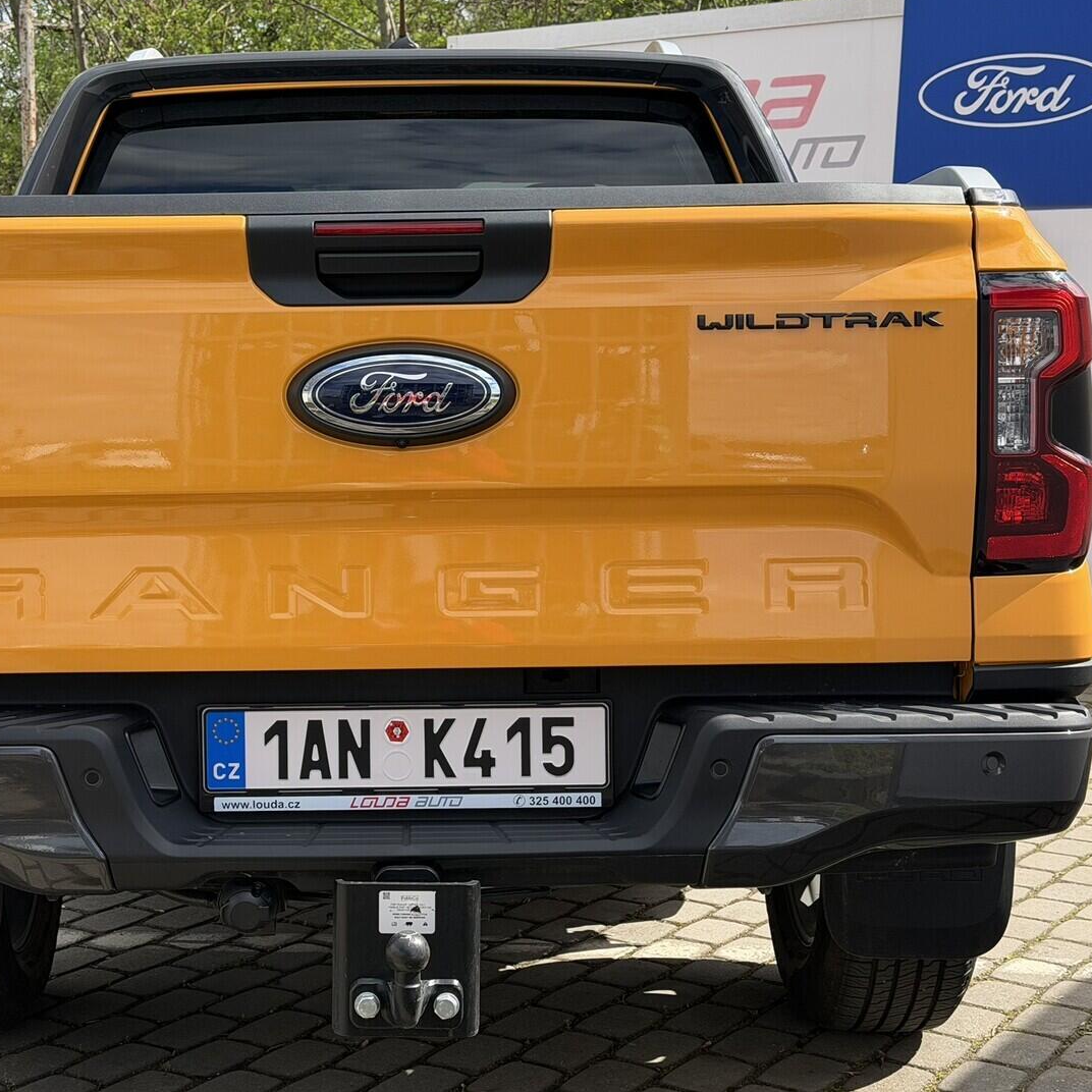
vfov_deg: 30.0
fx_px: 2034
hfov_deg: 29.9
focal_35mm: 57
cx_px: 399
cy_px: 543
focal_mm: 6.76
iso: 64
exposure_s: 1/2415
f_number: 1.78
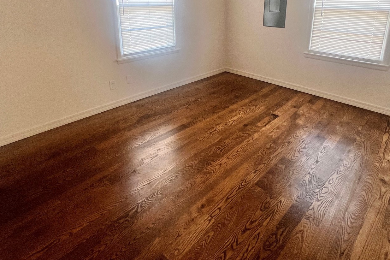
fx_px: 227
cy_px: 62
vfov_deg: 56.3
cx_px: 209
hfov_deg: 81.1
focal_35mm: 21
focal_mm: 1.57
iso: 125
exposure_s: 1/60
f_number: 1.8
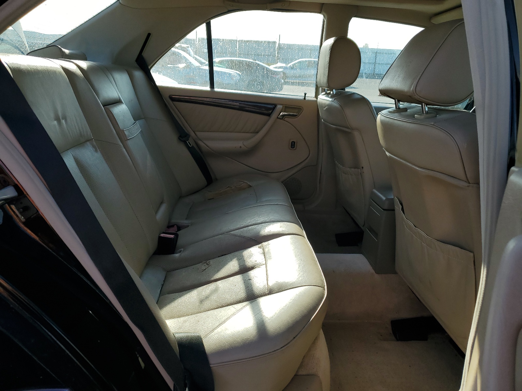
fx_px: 392
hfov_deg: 67.3
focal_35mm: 26
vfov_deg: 53.1
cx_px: 261
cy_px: 196
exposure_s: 1/1429
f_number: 1.5
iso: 50
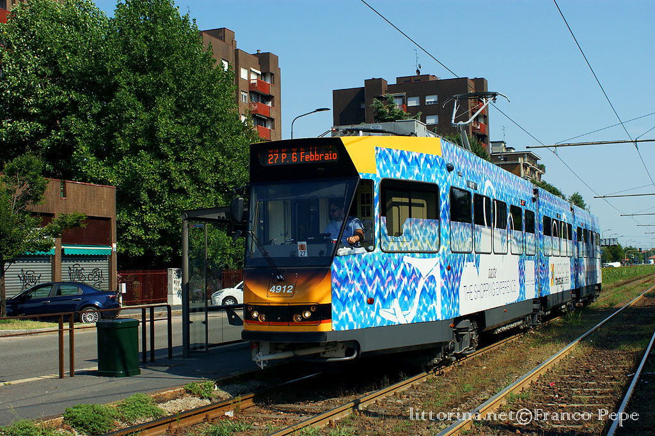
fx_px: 818
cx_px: 328
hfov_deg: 43.6
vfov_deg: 29.8
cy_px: 218
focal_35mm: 45
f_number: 8
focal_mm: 30
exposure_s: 1/500
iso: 200
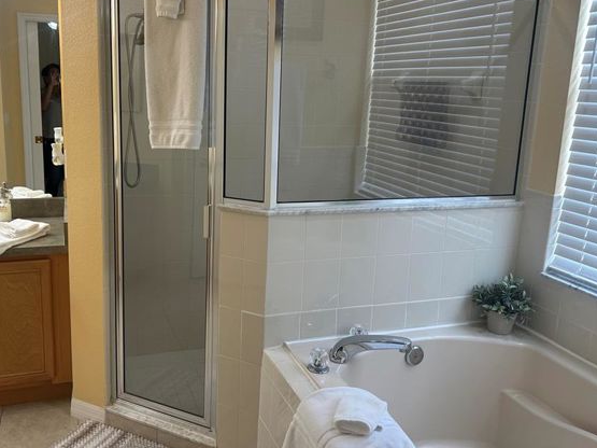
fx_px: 569
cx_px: 258
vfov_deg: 42.9
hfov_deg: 55.2
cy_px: 198
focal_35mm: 33
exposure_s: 1/120
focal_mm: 5.7
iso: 80
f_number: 1.5
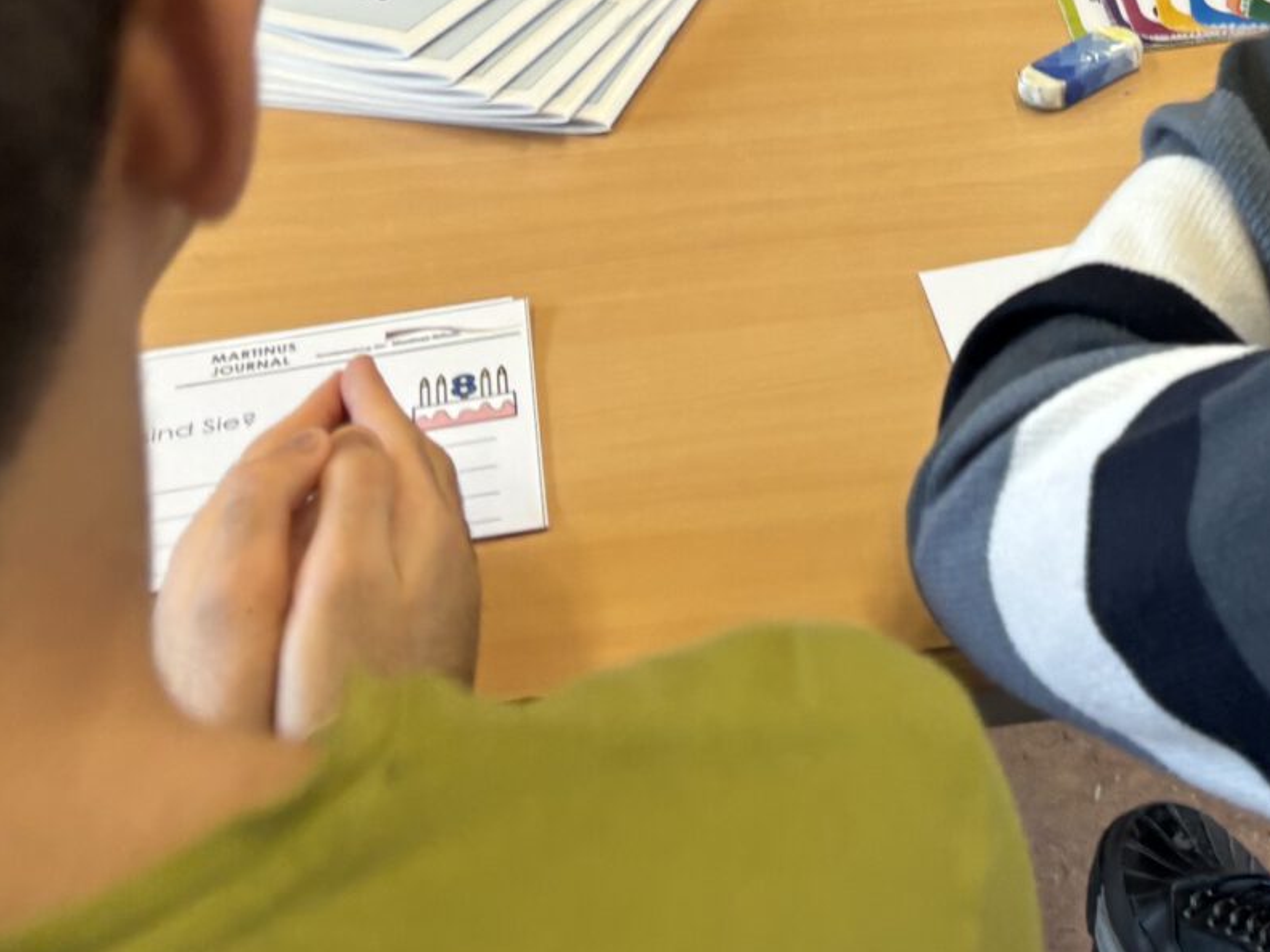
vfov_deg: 16.2
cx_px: 1164
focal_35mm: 84
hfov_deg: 22.7
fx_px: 3082
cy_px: -441
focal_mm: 5.96
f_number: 1.6
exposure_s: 1/50
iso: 100
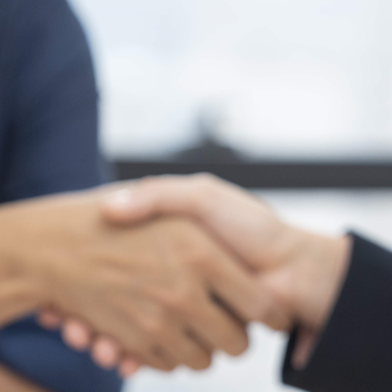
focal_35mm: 170
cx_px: 61
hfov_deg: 10.2
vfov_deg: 10.2
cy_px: 354
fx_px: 2178
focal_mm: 59
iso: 500
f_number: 2.8
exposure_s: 1/200
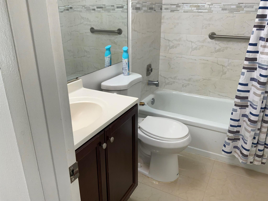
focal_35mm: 29
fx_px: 225
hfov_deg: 61.7
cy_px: 100
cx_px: 134
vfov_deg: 48.2
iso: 160
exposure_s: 1/60
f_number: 1.8
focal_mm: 3
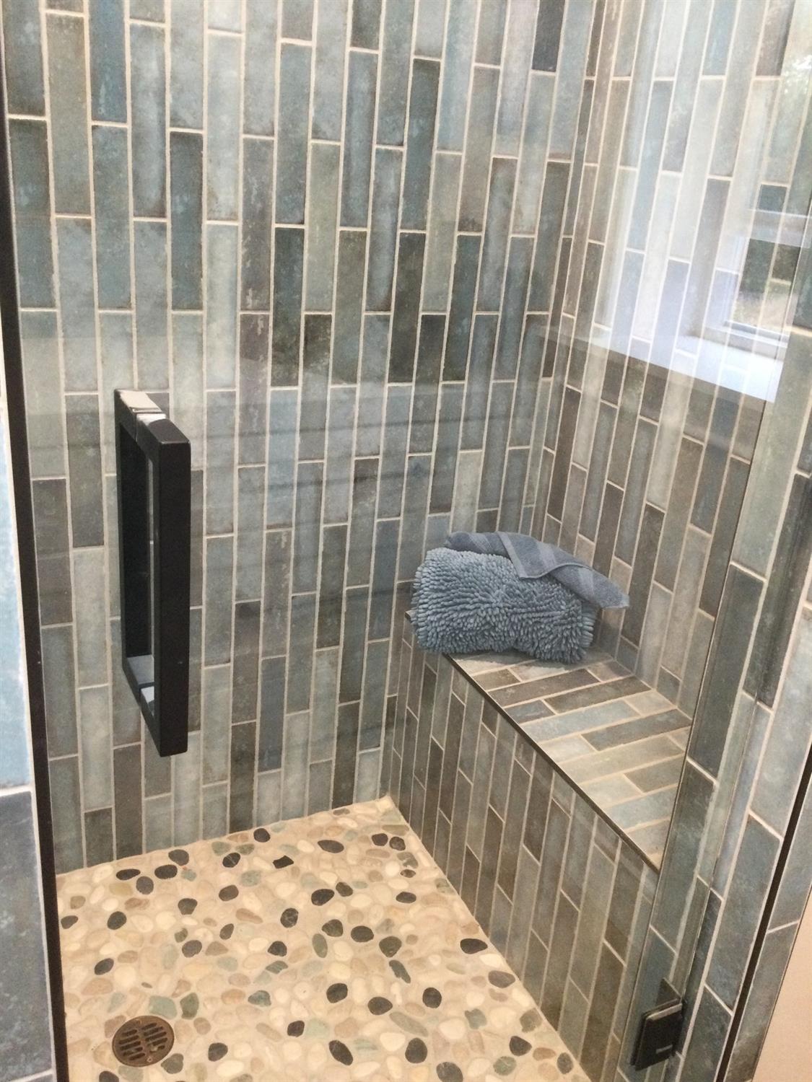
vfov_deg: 58.4
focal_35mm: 31
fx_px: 970
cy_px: 541
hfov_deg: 45.4
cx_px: 406
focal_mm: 3.3
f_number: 2.4
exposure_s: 1/30
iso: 125
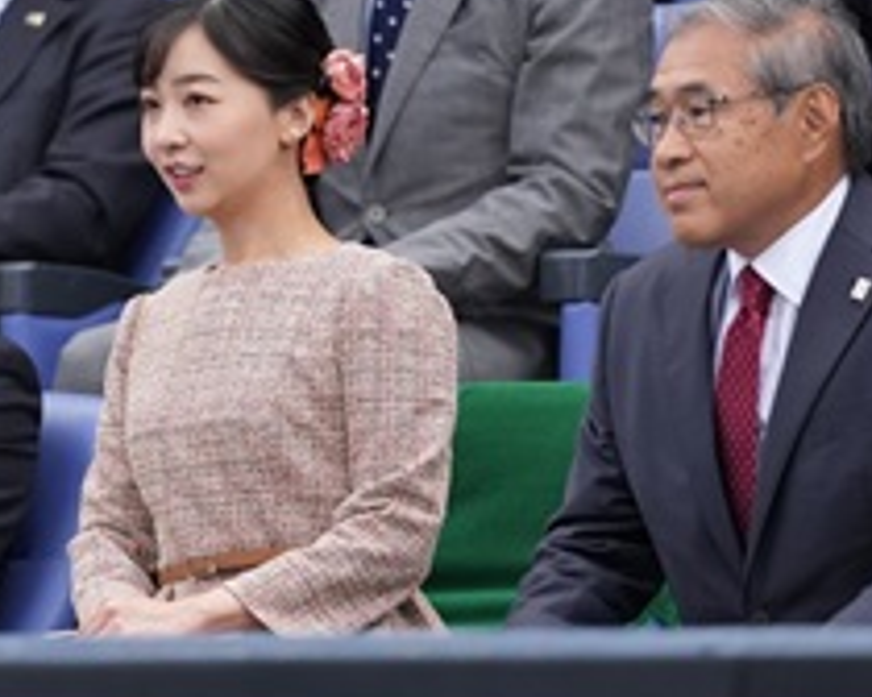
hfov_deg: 2.4
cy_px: 220
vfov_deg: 1.9
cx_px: 208
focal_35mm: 802
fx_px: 20698
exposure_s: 1/1600
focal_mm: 300
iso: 500
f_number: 2.8
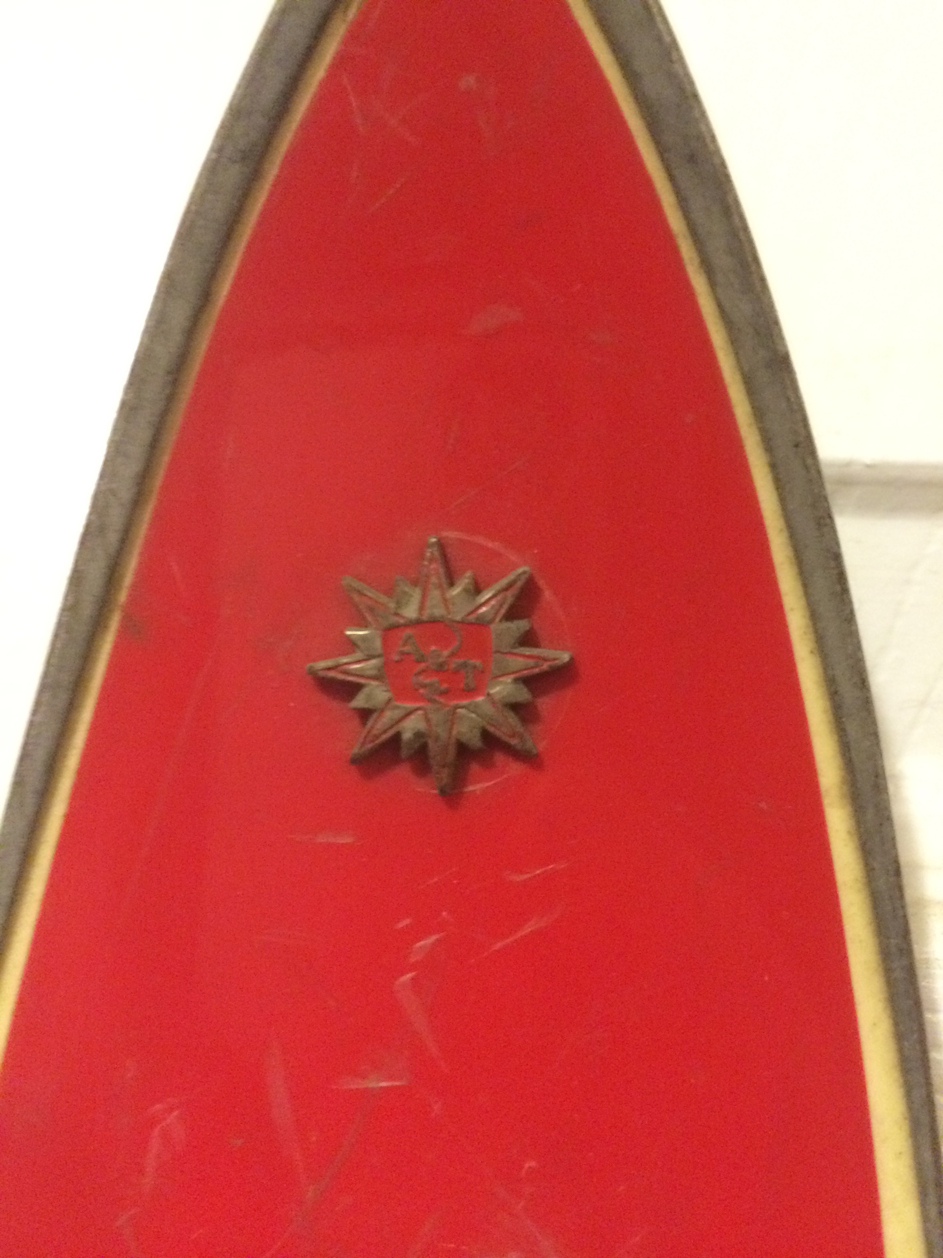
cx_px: 472
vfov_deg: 61.7
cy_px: 629
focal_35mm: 29
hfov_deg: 48.2
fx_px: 1053
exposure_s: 1/15
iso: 320
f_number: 2.2
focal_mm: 4.15
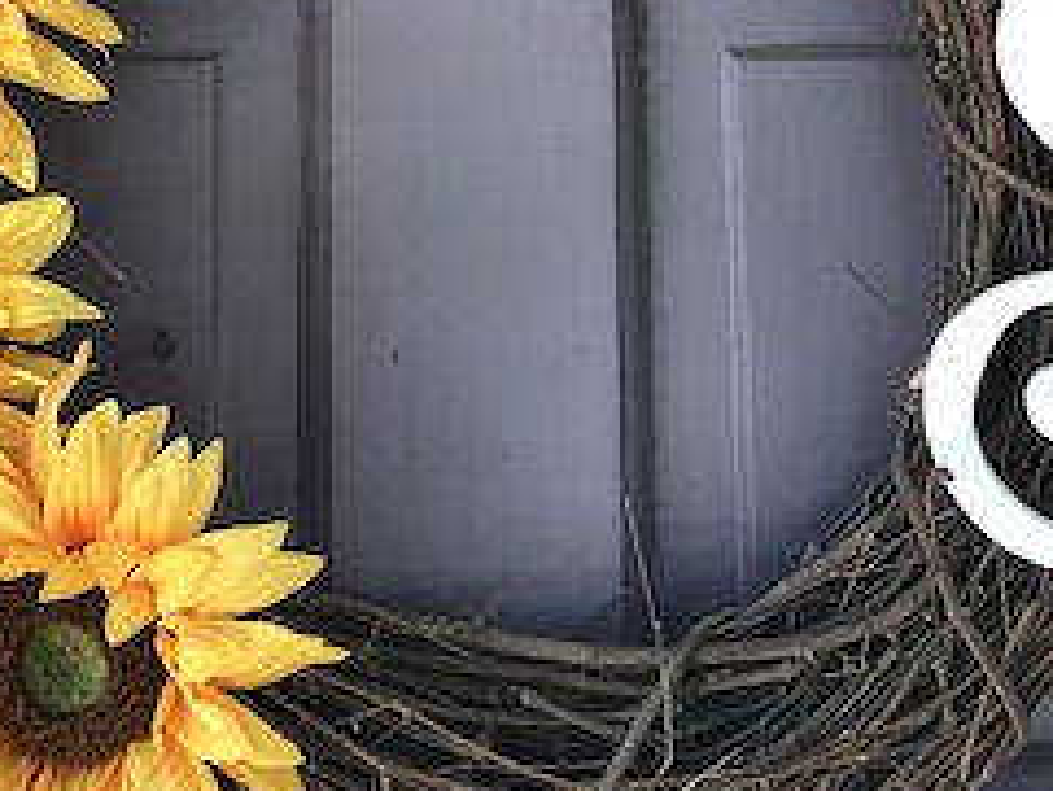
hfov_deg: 28.9
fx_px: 2039
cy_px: -17
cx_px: 468
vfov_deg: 21.1
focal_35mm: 67
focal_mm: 3.99
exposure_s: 1/120
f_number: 1.8
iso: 25
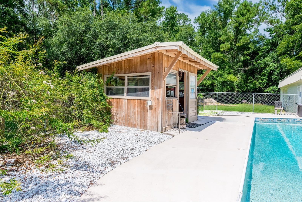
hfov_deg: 84.0
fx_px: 168
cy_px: 101
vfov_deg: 61.9
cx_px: 151
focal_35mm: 20
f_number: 8
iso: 640
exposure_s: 1/8000
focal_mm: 20
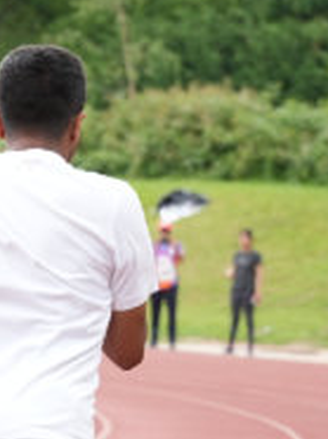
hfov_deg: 4.4
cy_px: 185
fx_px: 4217
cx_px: -85
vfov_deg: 6.0
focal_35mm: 333
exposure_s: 1/800
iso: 250
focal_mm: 56.7
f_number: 2.8
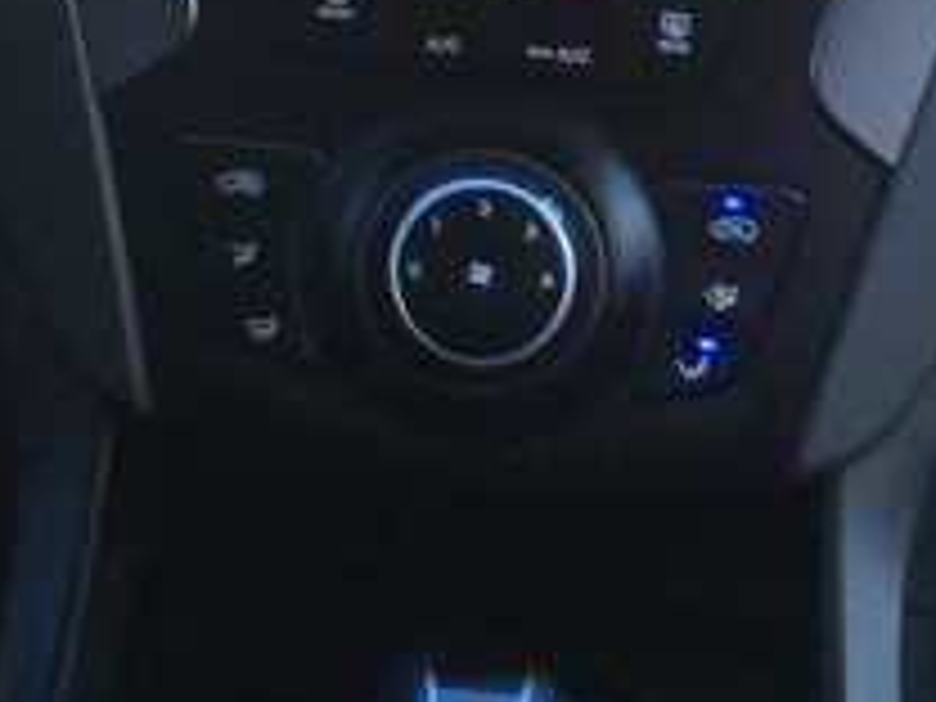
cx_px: 414
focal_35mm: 143
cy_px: -68
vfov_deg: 10.3
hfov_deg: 13.8
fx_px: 3867
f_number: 2.2
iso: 40
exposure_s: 1/120
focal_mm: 4.15
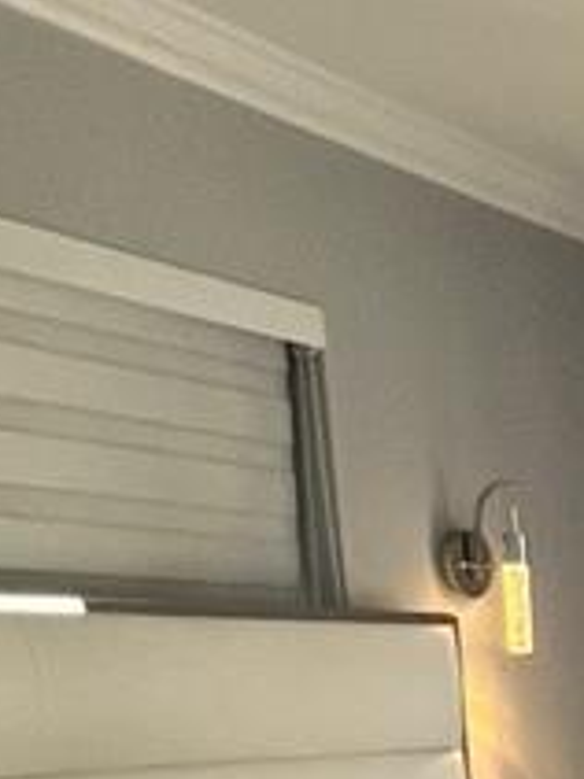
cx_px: 1397
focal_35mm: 74
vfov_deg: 22.6
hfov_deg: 14.0
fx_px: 1666
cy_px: 1089
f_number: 1.8
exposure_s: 1/120
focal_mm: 1.57
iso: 80
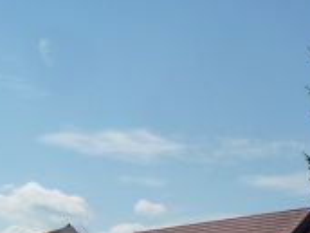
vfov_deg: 10.0
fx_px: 1299
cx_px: 16
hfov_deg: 13.5
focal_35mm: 145
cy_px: 320
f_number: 5.6
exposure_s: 1/640
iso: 100
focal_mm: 5.3
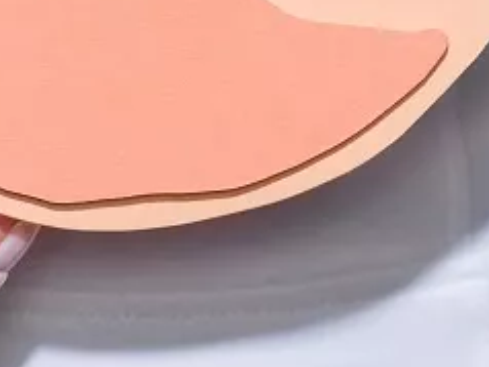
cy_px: -168
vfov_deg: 2.9
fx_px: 7183
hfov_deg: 3.9
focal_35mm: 508
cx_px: 115
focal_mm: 105
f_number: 5.6
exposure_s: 1/125
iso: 100
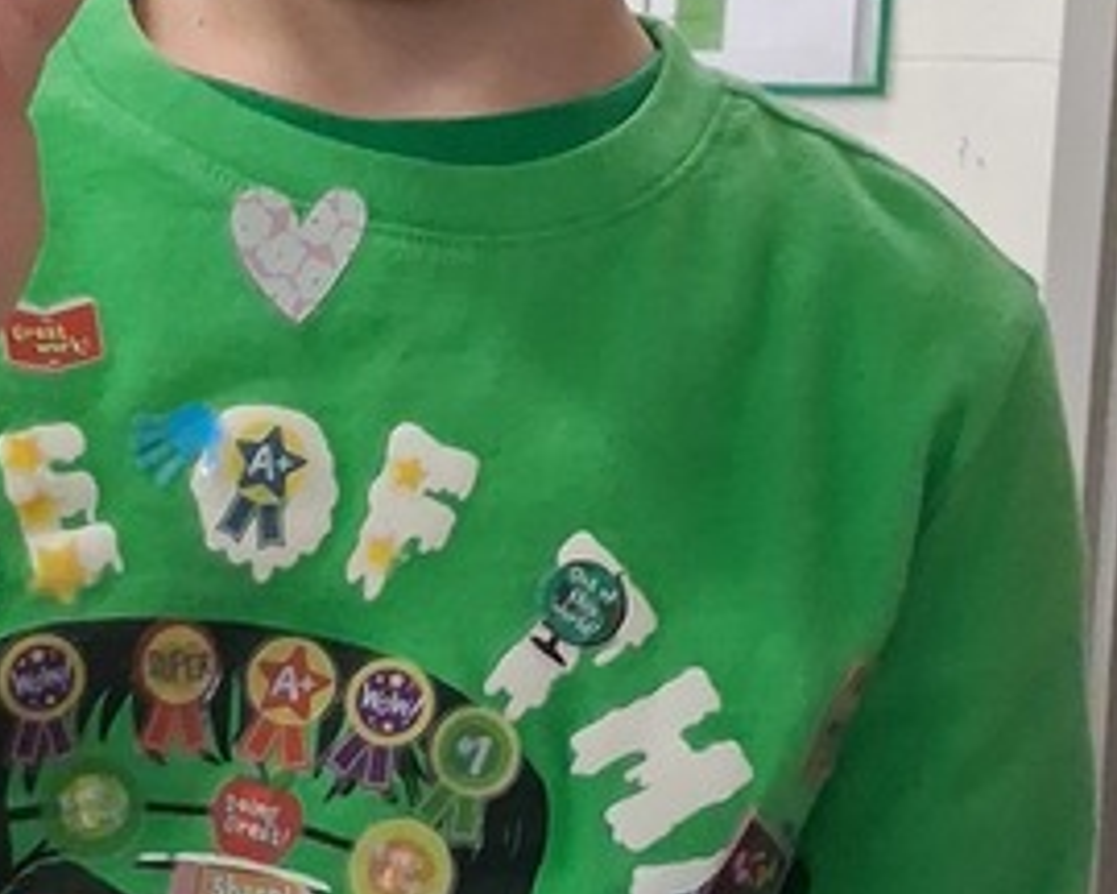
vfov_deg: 15.4
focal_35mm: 100
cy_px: 468
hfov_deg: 19.0
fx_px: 3306
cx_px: 236
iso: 400
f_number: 1.8
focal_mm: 4
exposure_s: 1/120
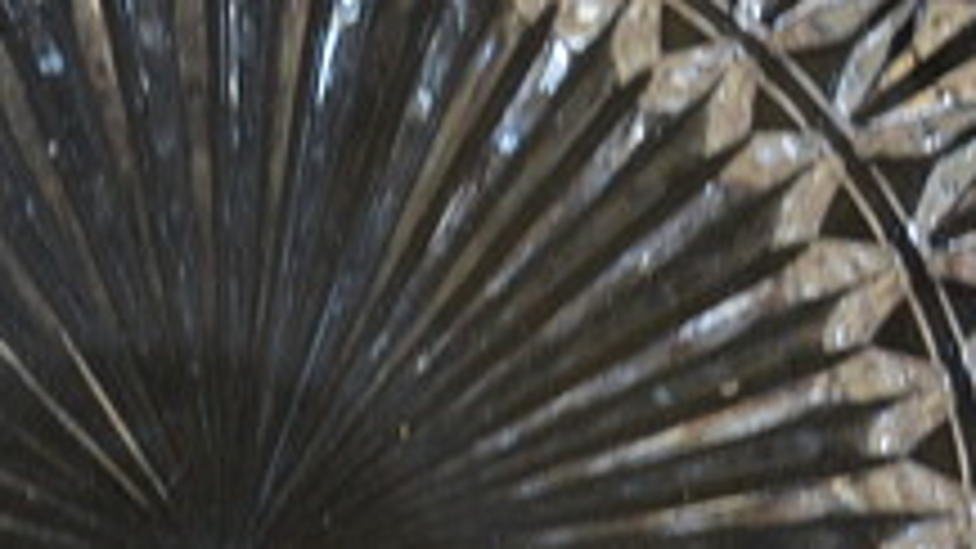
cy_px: 592
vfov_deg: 5.2
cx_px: -144
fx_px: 6003
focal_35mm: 232
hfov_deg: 9.2
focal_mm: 32
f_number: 4.8
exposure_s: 1/15
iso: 450
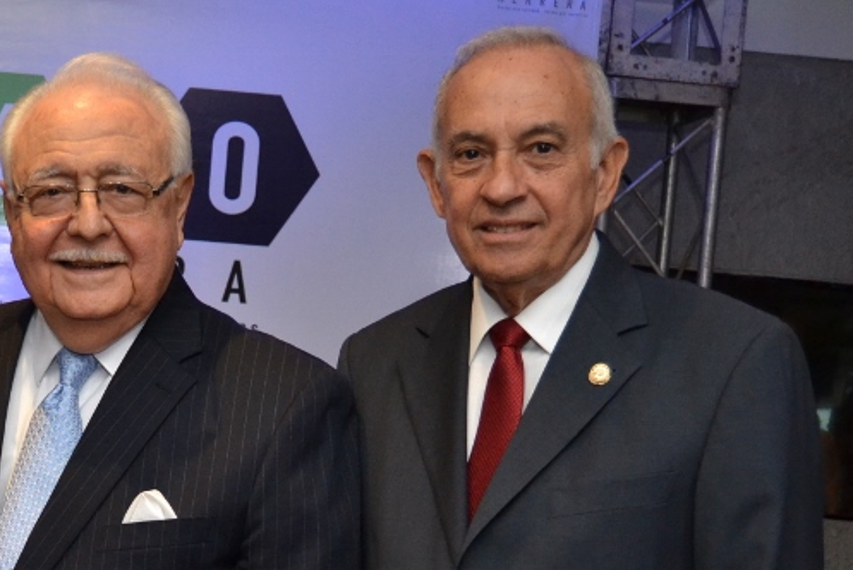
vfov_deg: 18.6
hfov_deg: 27.4
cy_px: 583
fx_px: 1684
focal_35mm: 71
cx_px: 91
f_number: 4.5
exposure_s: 1/160
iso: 1600
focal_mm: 23
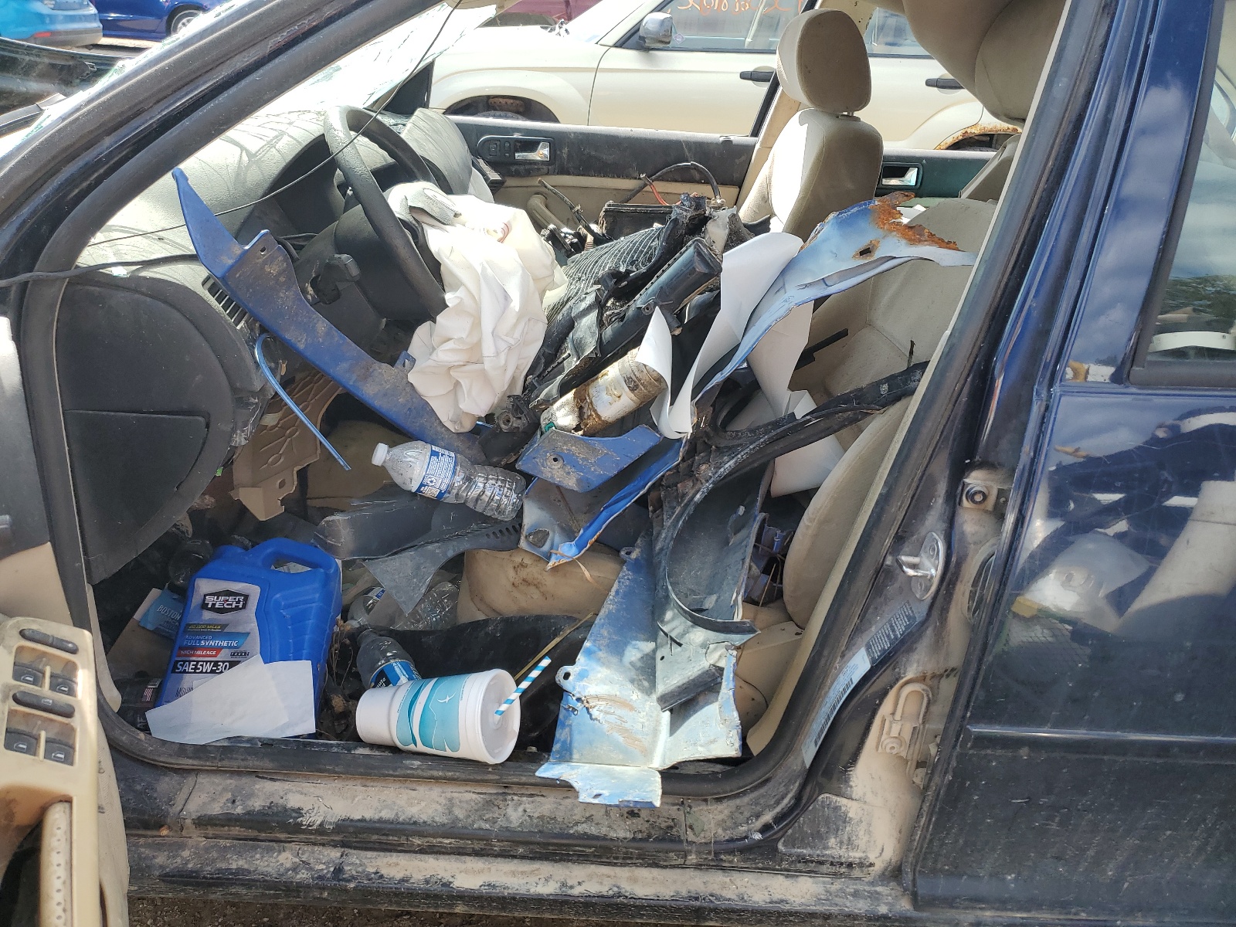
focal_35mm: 26
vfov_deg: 53.1
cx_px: 618
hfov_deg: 67.3
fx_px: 928
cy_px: 464
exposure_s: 1/769
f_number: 1.5
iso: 50
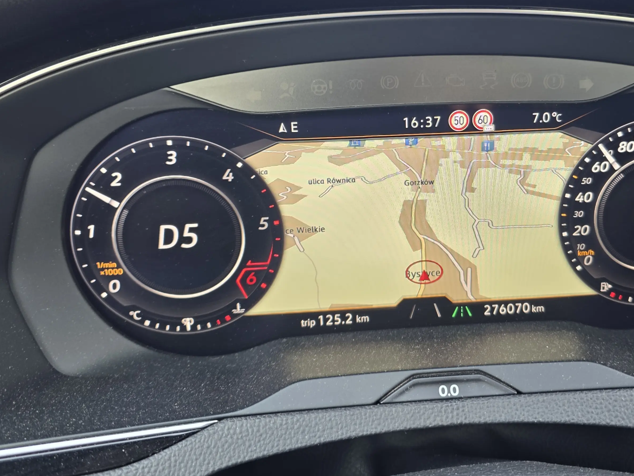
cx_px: 419
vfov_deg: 38.4
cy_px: 171
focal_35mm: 37
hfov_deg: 49.3
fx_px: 678
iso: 100
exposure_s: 1/55.9
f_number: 1.7
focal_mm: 6.3
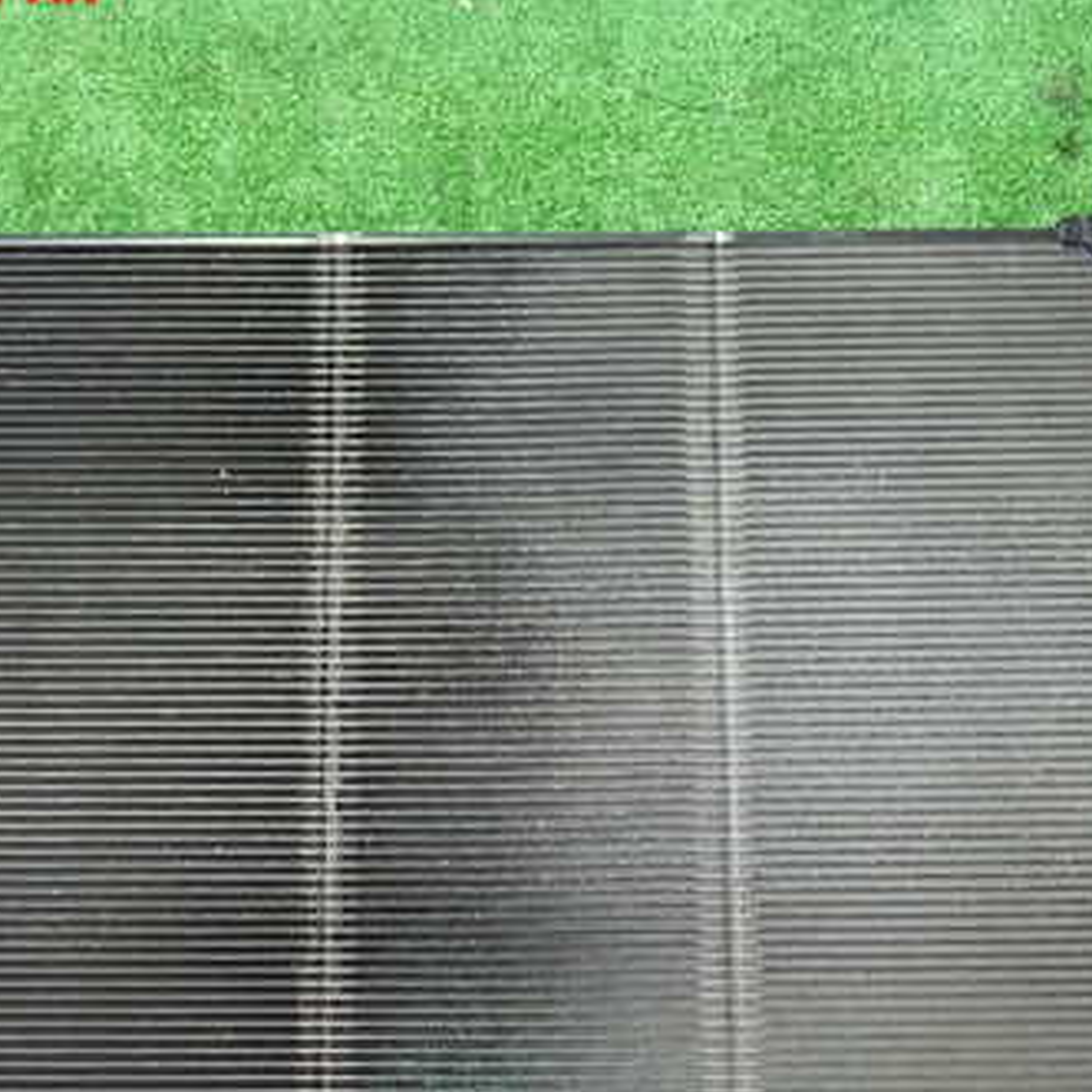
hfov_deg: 35.3
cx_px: 488
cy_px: 683
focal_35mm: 48
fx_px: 1713
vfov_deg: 35.2
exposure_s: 1/30
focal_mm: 5.4
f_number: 2.3
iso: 640
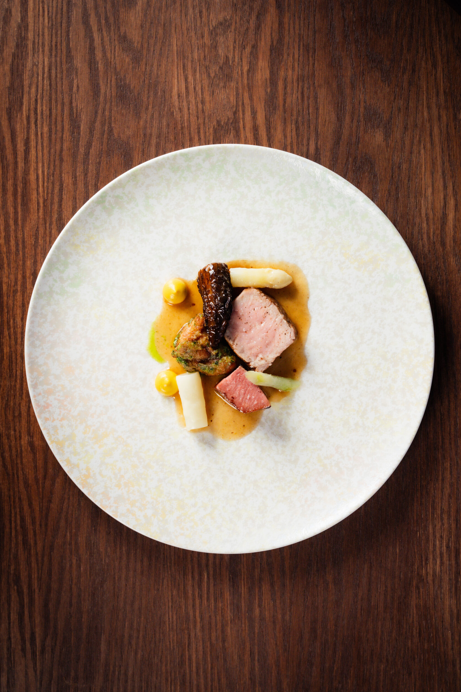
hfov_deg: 23.4
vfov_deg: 34.5
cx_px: 231
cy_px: 340
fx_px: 1114
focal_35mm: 58
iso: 1000
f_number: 5
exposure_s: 1/100
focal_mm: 57
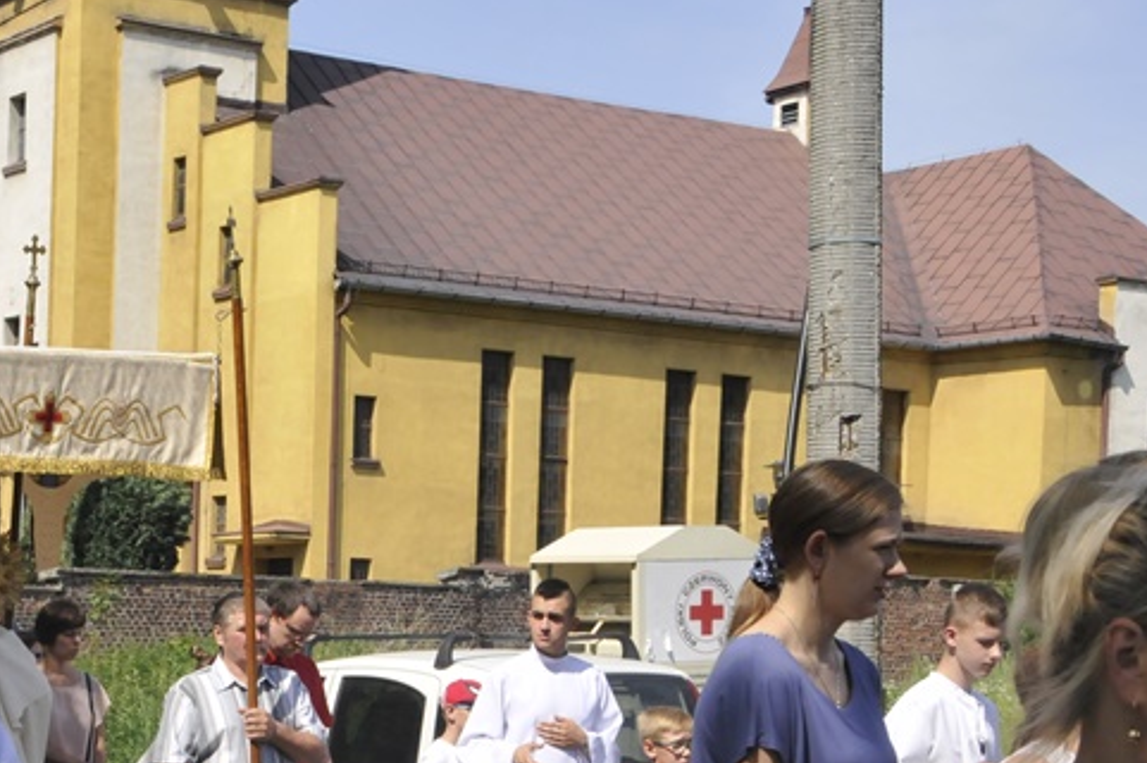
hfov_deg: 24.6
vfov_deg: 16.5
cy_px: 742
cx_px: 196
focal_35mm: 81
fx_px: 2579
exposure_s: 1/640
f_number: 14
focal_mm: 26
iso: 800
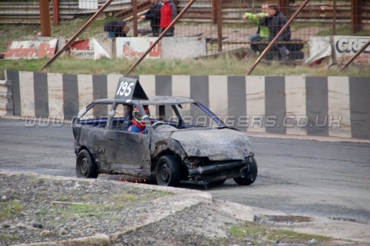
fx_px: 2080
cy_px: 123
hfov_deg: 10.2
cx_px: 185
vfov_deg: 6.8
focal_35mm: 202
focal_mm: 135
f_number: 6
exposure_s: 1/160
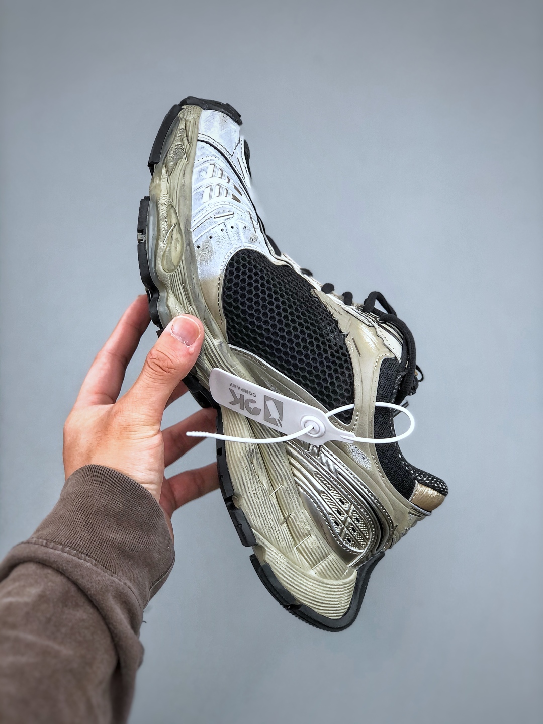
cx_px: 272
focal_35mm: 57
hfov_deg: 25.7
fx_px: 1192
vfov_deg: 33.8
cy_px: 362
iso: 25
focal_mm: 6.6
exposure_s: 1/50
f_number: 2.8
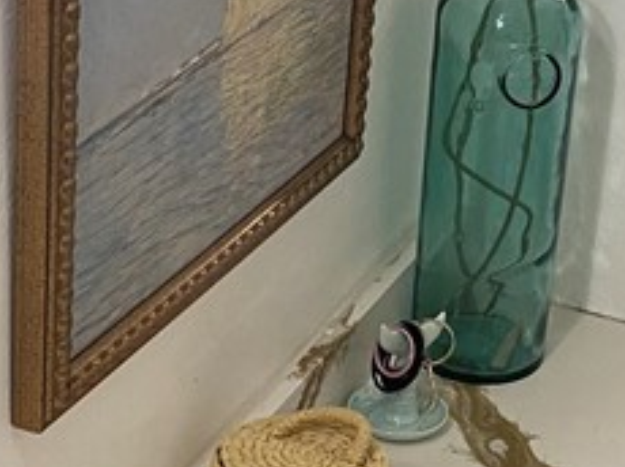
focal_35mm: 116
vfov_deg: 12.6
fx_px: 2092
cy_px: 421
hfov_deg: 16.5
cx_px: 698
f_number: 1.8
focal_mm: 4.25
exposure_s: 1/60
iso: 80
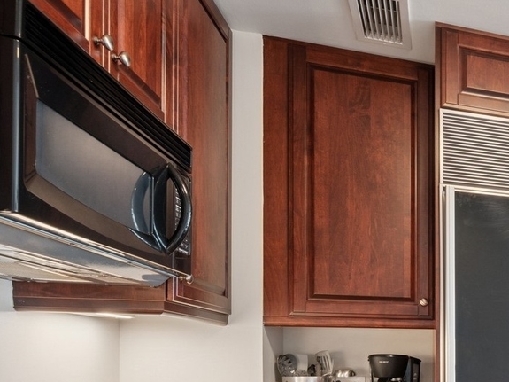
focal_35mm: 38
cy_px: 359
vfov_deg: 35.0
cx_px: 640
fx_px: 559
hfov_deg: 35.7
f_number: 9.5
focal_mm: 14
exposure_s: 1/6
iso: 200
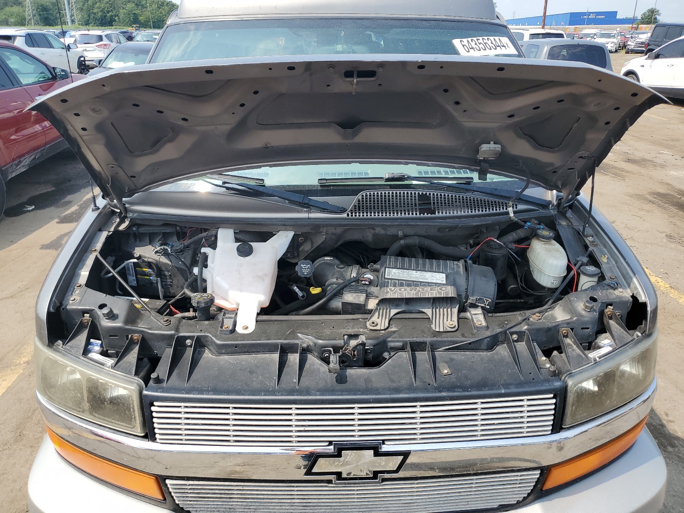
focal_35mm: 26
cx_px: 342
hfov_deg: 67.3
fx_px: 514
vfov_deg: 53.1
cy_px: 256
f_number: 1.5
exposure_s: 1/1667
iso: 50
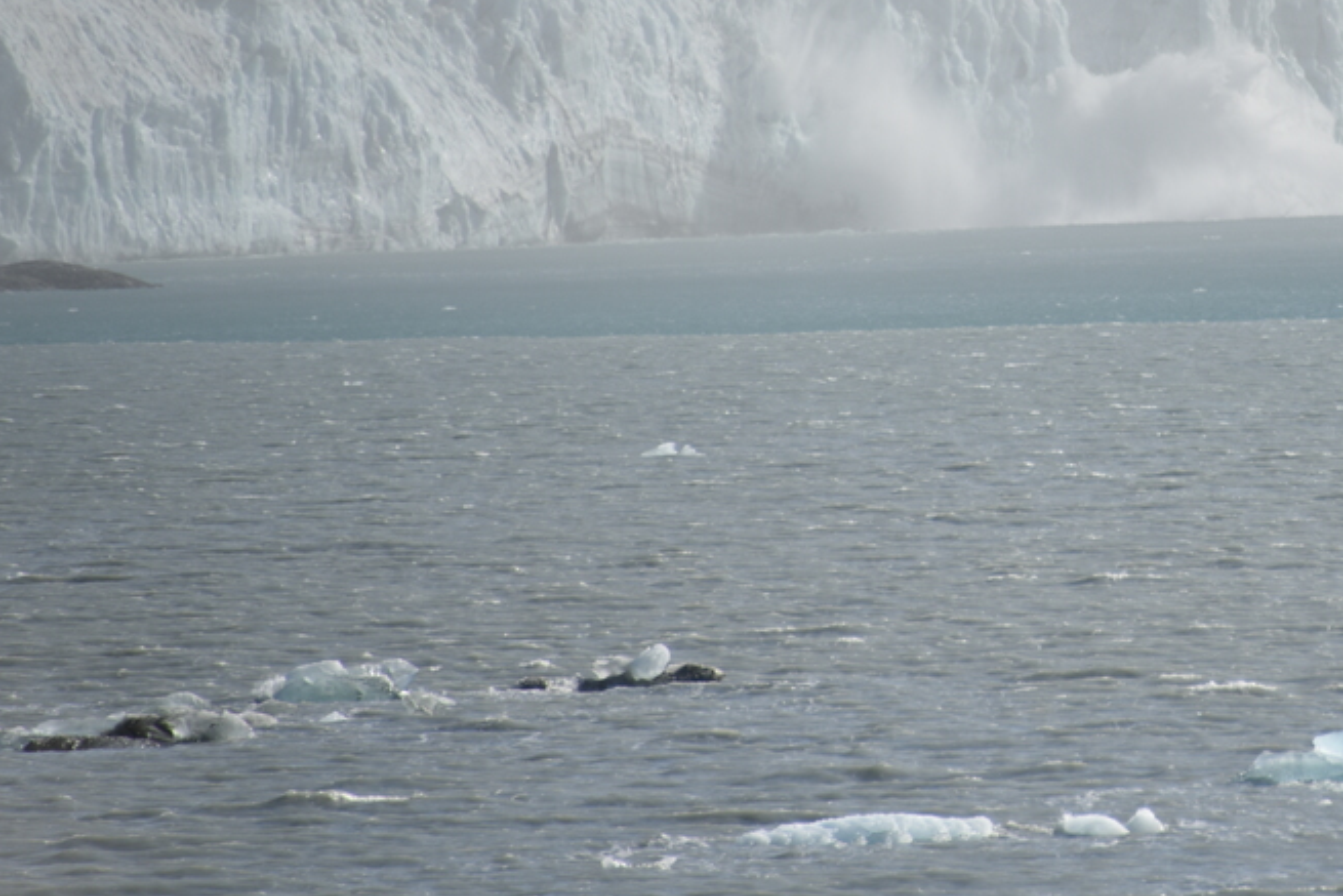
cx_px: 1224
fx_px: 21864
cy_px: 189
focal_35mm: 586
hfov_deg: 3.5
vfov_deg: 2.3
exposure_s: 1/640
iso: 100
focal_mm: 300
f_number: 7.1
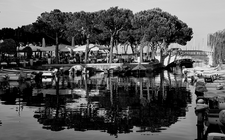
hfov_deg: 41.8
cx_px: 117
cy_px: 71
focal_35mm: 48
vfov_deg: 26.9
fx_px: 294
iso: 100
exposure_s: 1/100
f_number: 9
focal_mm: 30
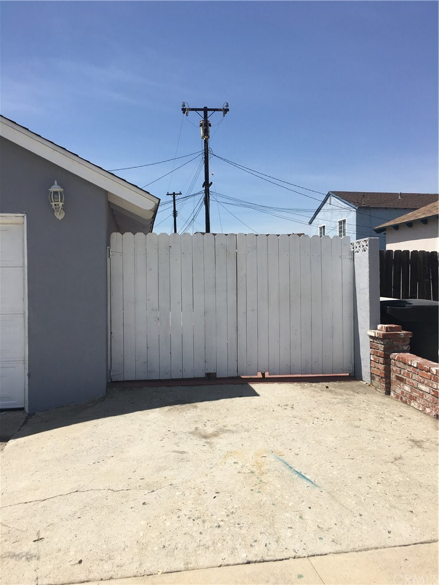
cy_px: 292
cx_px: 220
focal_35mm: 29
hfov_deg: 48.2
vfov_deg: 61.7
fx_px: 490
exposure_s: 1/2262
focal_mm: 4.15
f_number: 2.2
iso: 25
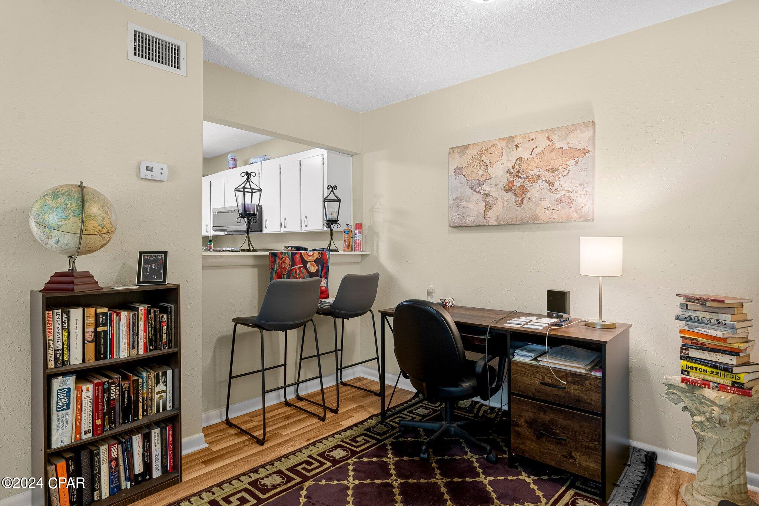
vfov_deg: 64.3
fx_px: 403
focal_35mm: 19
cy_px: 253
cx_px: 380
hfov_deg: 86.6
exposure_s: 1/4
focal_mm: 19.1
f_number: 8
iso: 400
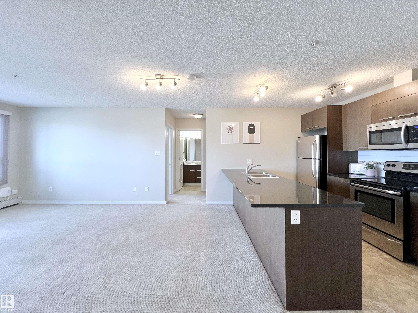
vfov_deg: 89.9
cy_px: 156
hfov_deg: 106.2
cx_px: 209
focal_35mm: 13
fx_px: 157
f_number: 1.8
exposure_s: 1/120
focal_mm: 1.57
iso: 160
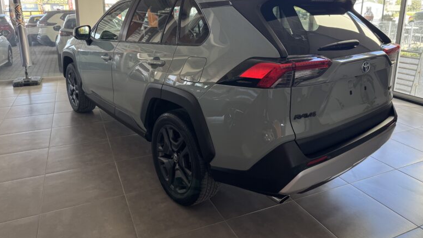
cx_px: 212
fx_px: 303
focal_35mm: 27
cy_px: 80
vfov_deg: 42.4
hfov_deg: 69.9
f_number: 1.78
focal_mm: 6.76
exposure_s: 1/121
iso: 80
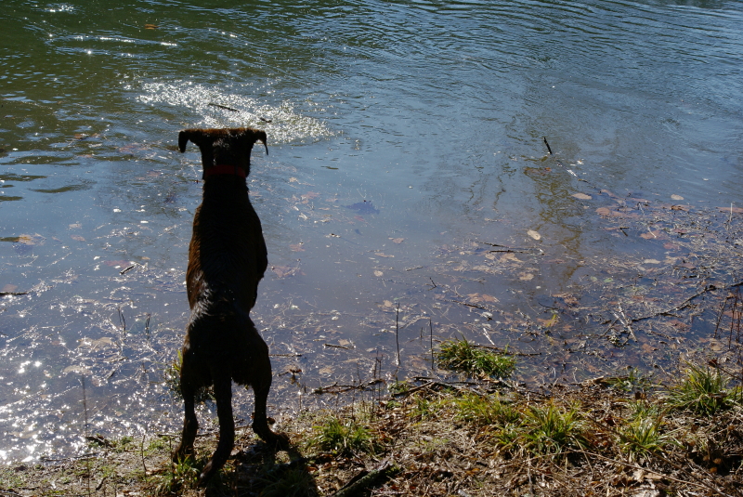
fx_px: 1084
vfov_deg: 25.8
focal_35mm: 52
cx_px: 372
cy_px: 248
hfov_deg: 37.8
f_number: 8
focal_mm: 35
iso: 200
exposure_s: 1/640
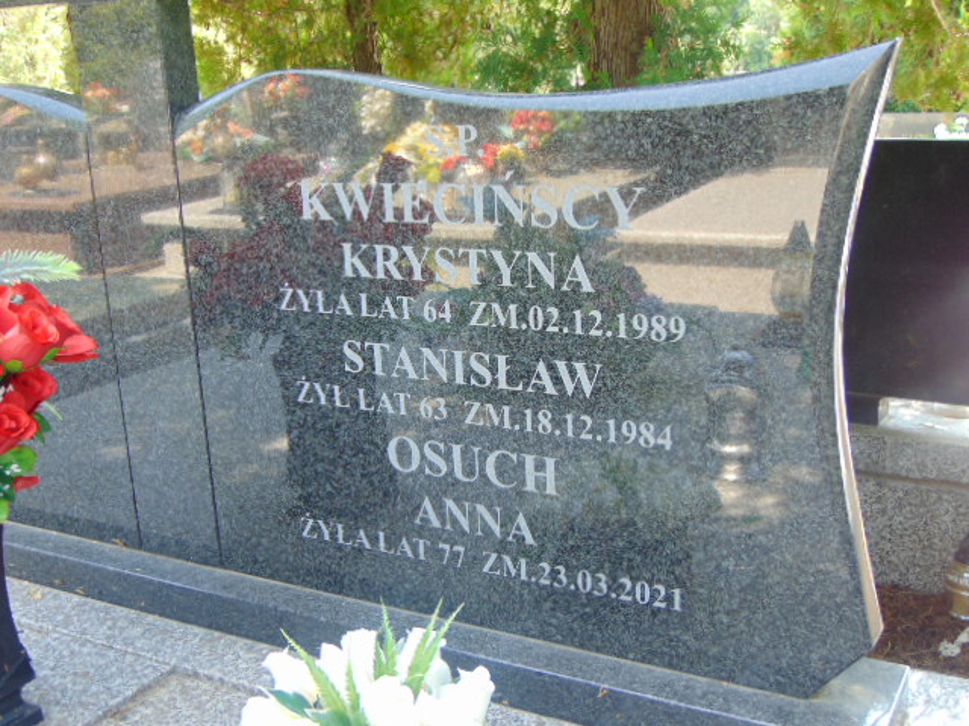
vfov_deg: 34.3
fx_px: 1176
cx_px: 484
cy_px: 363
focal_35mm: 42
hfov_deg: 44.8
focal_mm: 7.6
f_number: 3.3
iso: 80
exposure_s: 1/50
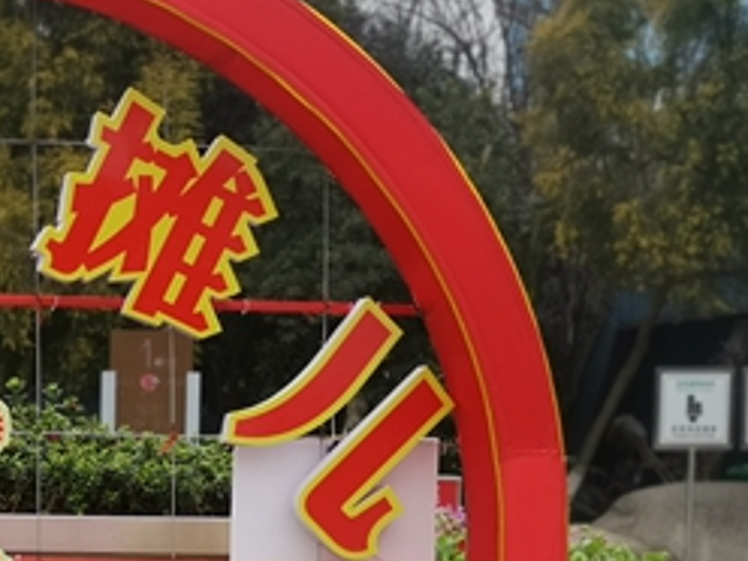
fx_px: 2118
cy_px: 549
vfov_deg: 14.9
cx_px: -145
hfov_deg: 18.9
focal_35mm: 98
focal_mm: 4.75
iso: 50
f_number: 4
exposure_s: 1/263
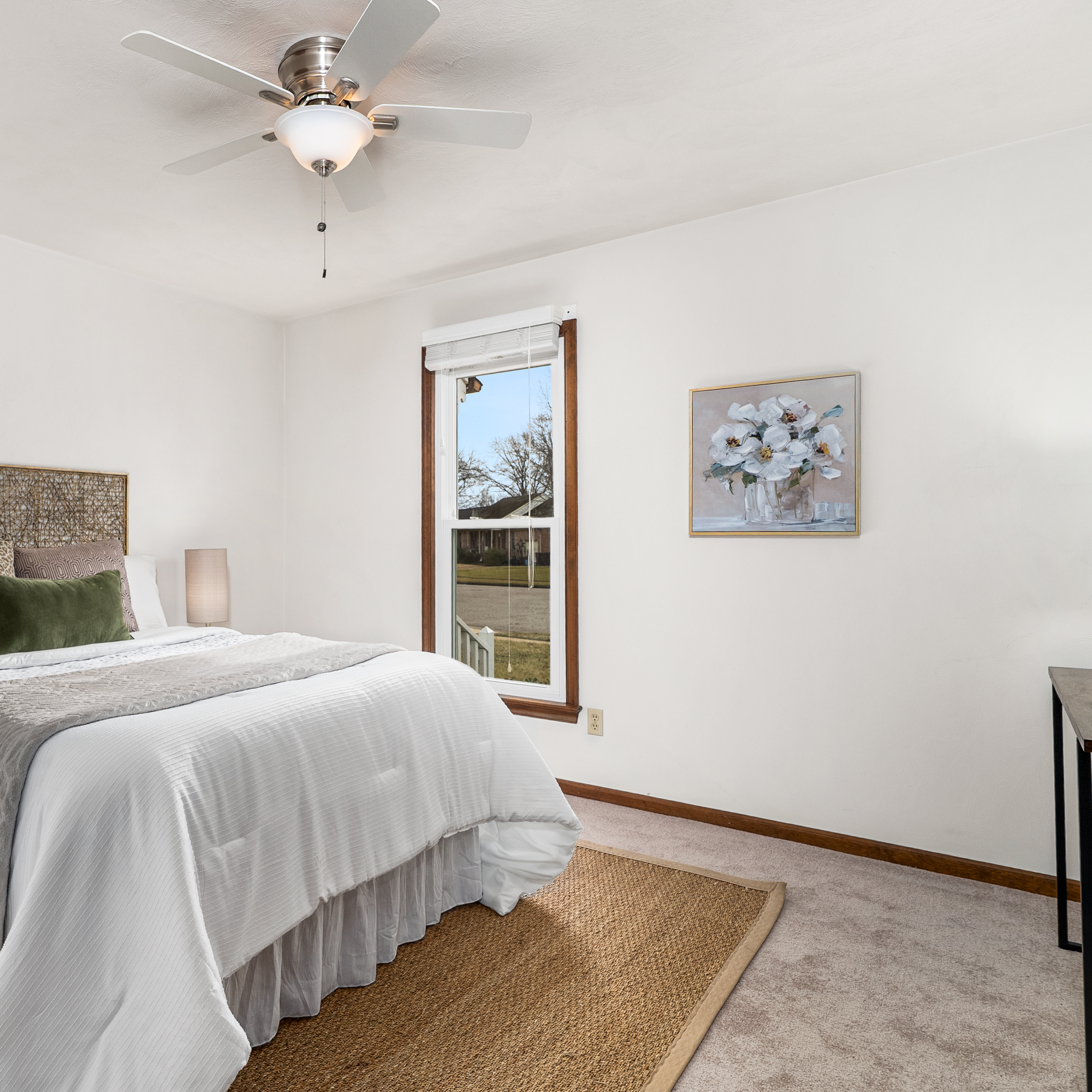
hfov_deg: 69.9
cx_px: 358
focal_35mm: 21
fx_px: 749
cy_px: 544
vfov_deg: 72.1
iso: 400
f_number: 7.1
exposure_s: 1/10
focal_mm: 16
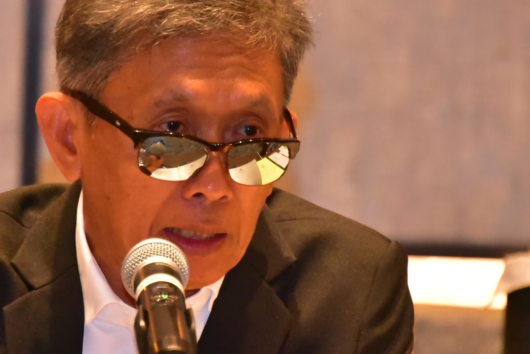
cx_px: 151
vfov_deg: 1.9
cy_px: 252
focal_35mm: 719
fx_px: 10588
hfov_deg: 2.9
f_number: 5.6
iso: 10000
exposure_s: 1/200
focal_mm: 300
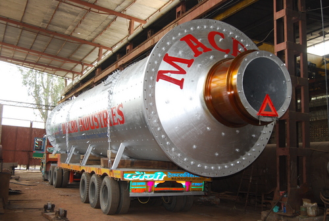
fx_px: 357
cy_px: 110
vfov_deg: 34.4
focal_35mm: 39
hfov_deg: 49.4
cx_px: 164
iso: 400
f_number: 5.6
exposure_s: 1/80
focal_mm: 26
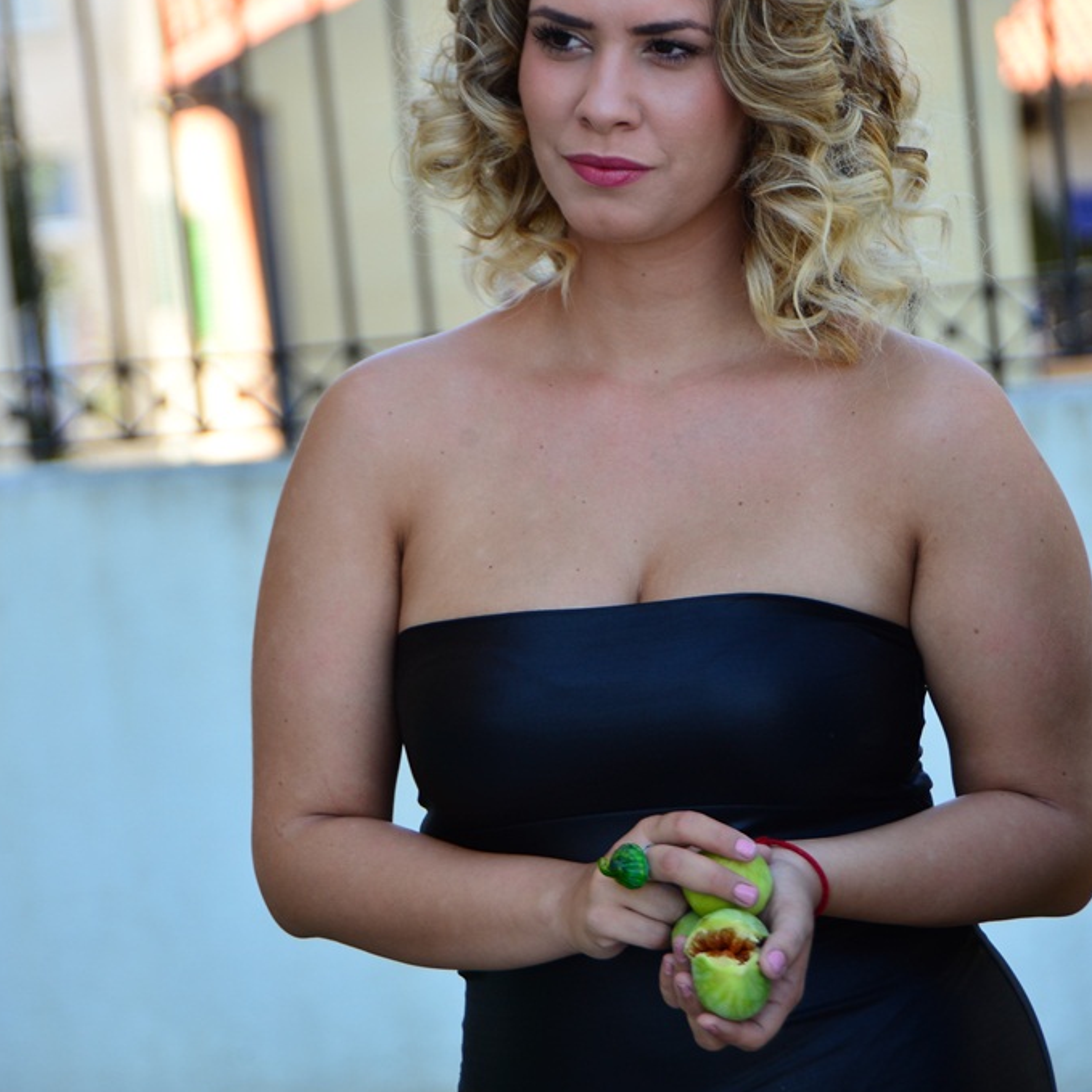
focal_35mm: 154
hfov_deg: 11.3
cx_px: 545
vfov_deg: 11.3
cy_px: 465
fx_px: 5496
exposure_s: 1/320
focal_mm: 120
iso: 400
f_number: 5.6
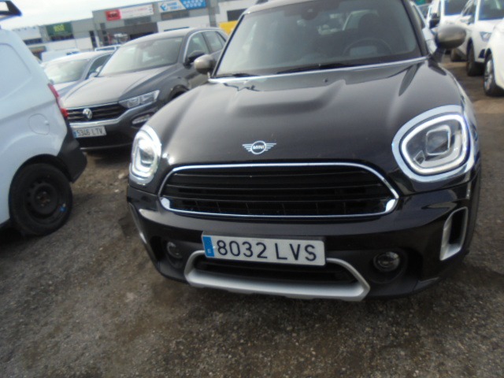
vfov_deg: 53.1
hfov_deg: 67.3
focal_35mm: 26
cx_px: 252
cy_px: 189
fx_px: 379
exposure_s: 1/500
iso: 100
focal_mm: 4.6
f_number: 3.5
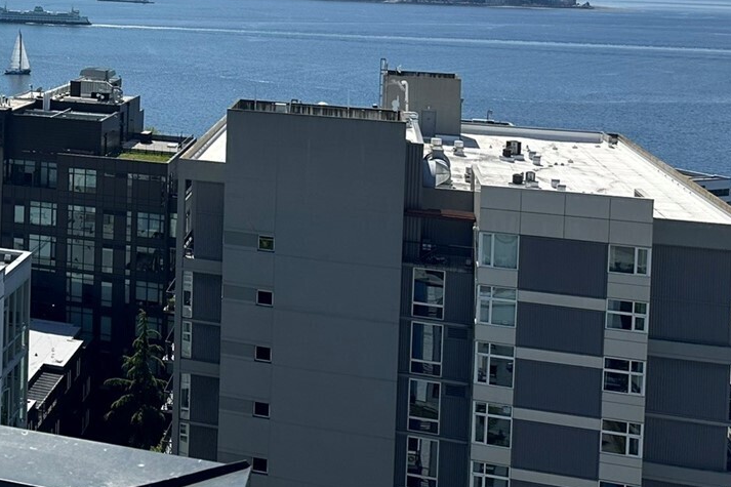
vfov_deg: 23.1
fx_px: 1137
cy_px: -8
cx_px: -36
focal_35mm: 56
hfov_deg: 32.2
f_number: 1.78
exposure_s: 1/8929
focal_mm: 6.86
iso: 80
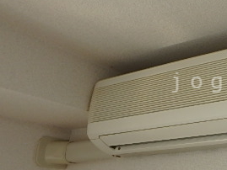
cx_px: 230
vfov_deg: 29.1
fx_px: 328
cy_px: 82
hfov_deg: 34.5
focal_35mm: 50
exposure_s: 1/50
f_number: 3.5
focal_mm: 3.7
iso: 200
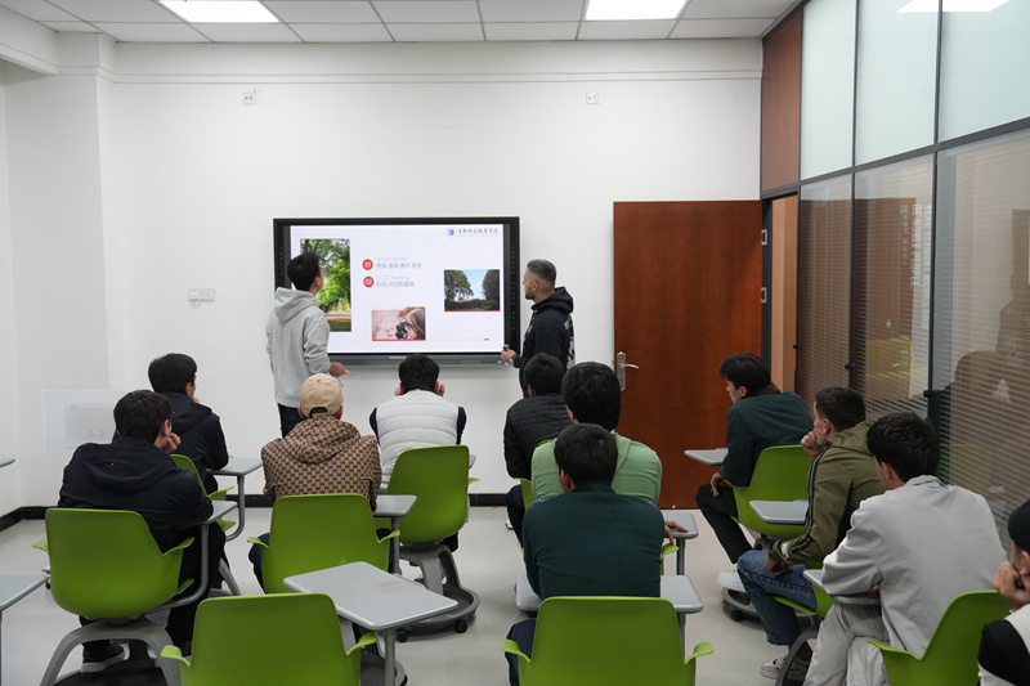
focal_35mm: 38
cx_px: 515
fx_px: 1087
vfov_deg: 35.0
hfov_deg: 50.7
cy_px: 343
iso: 1600
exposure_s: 1/200
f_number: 4
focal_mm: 38
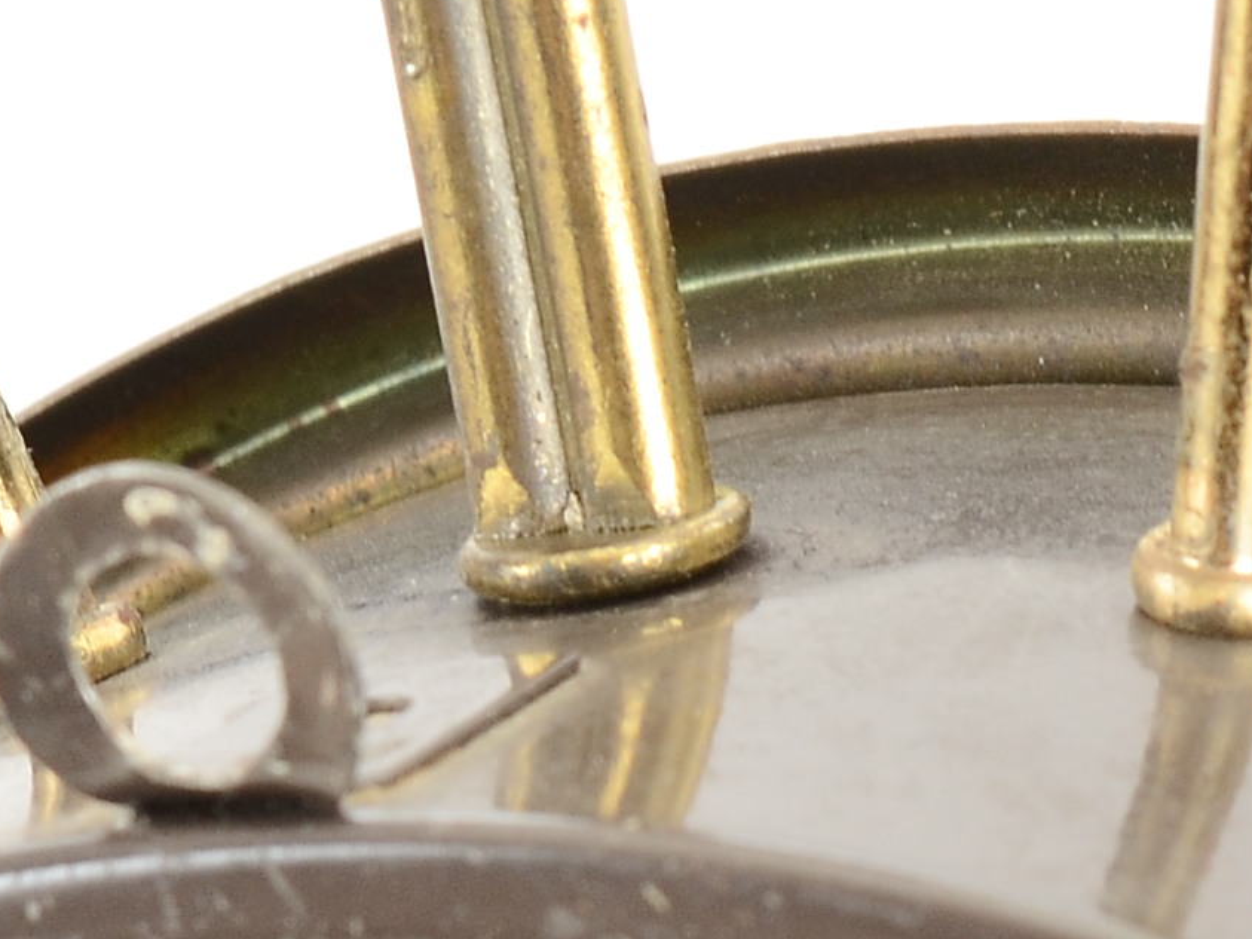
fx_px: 10957
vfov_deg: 4.9
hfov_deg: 6.5
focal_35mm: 303
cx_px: 1210
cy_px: 227
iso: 320
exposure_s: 1/60
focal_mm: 48
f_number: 11
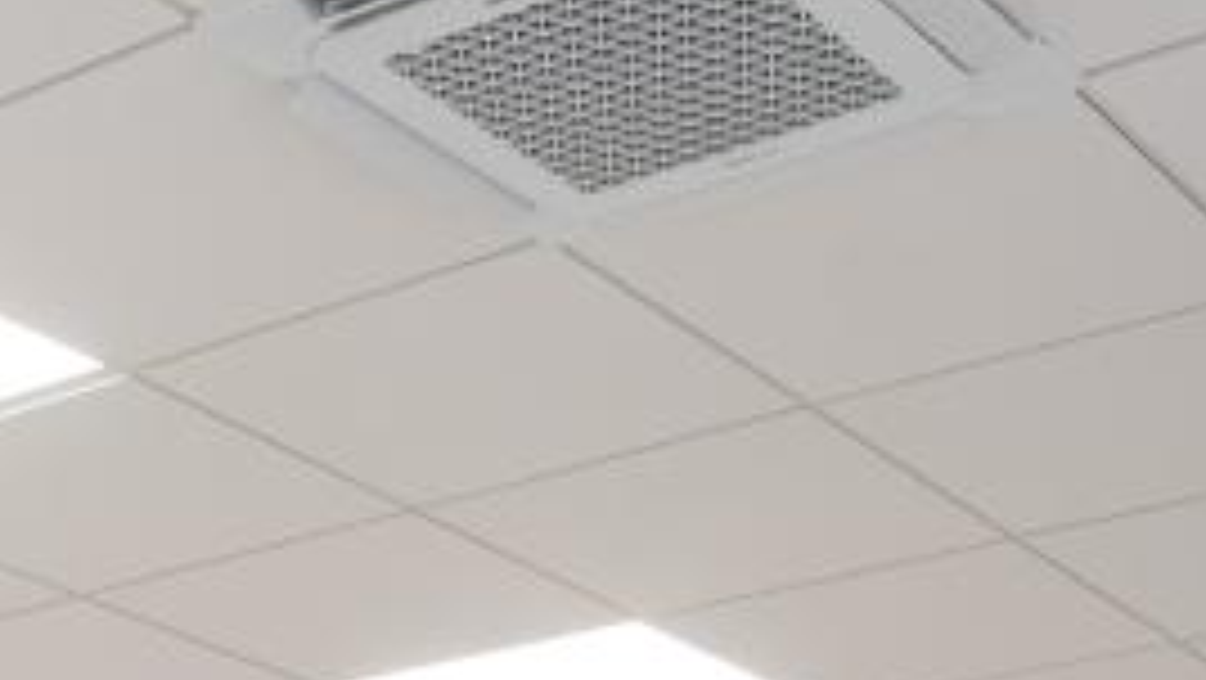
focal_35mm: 90
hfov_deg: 23.3
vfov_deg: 11.6
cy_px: 1502
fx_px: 2879
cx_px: 212
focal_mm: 12
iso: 200
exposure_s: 1/55
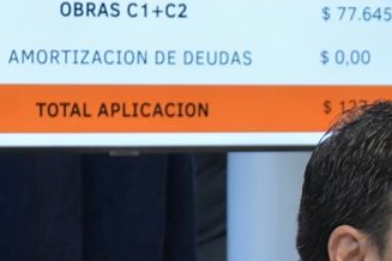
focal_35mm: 353
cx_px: 465
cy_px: 372
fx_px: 3839
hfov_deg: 5.8
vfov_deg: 3.9
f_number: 5.3
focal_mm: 75
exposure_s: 1/125
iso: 2800
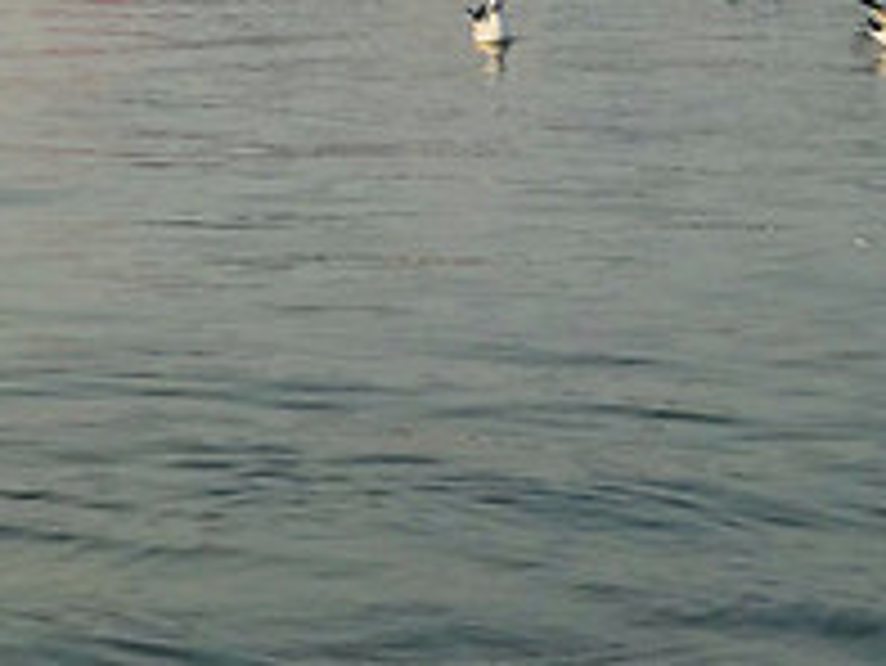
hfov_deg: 10.7
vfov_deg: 7.9
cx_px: 202
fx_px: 4738
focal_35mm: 185
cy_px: -297
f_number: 2.8
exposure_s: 1/556
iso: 20
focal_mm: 6.6
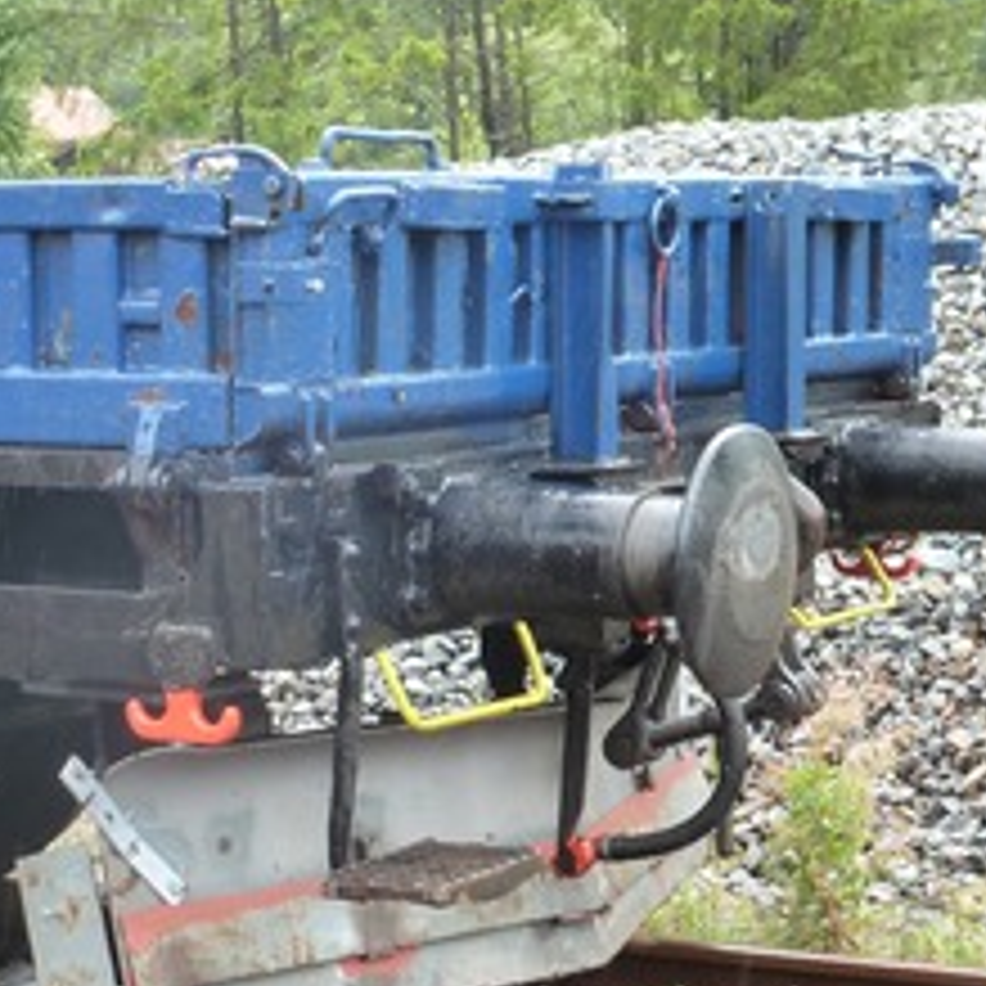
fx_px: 3577
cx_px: 297
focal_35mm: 111
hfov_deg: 15.6
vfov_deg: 15.7
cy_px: 680
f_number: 4.3
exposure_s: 1/80
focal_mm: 9.4
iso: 160
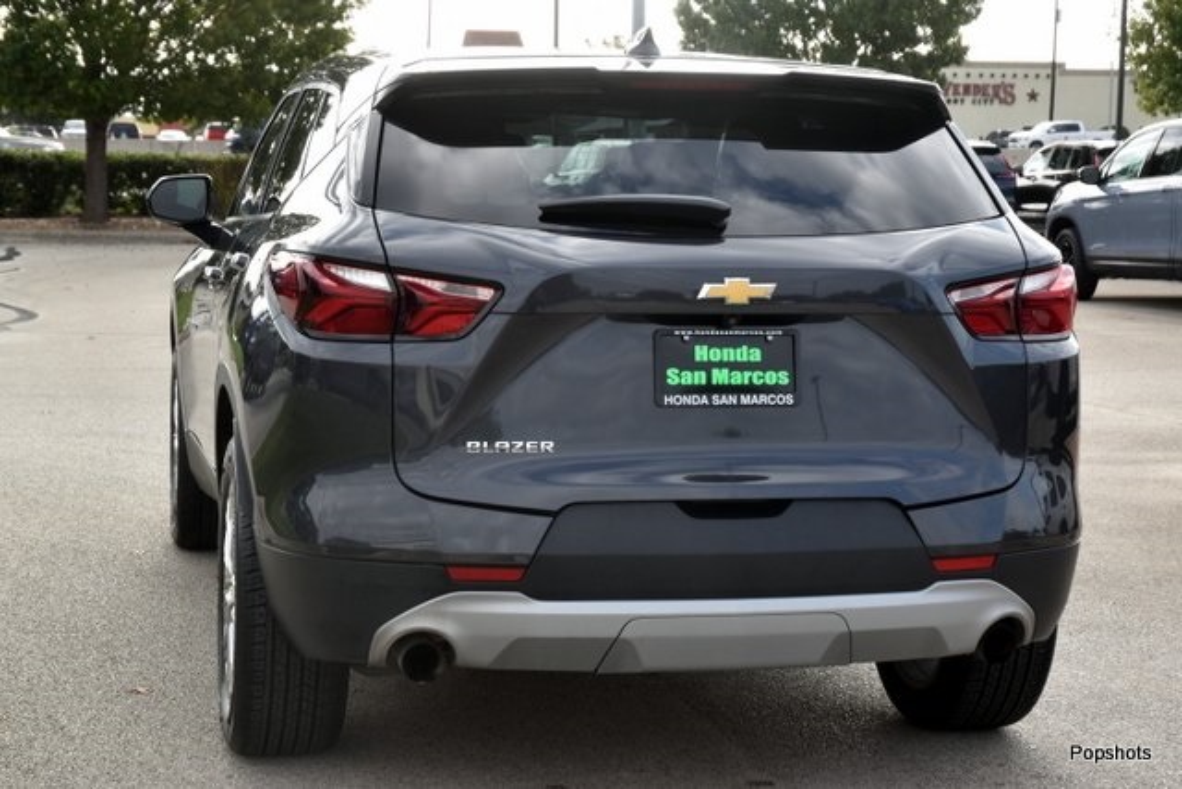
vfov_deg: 18.9
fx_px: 2364
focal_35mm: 72
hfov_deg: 28.1
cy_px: 394
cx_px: 591
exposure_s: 1/250
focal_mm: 48
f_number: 8
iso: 250
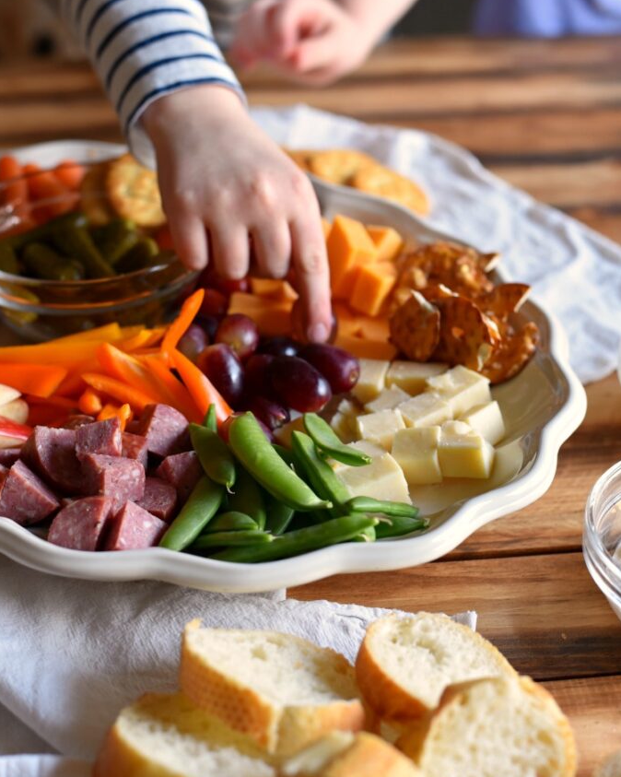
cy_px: 342
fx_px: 1310
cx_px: 312
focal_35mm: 57
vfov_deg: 33.0
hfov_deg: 26.7
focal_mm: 50
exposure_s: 1/60
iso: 640
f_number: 4
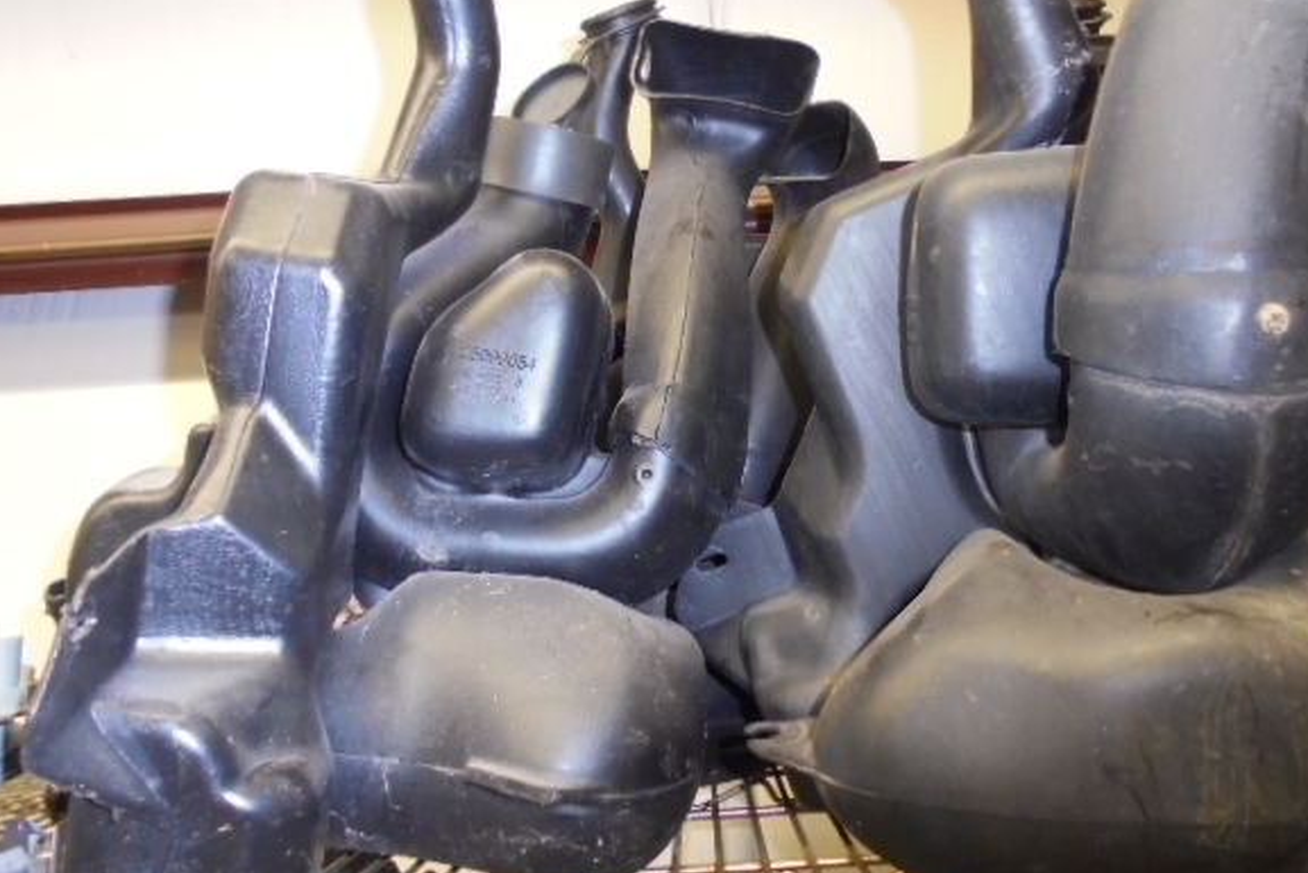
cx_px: 707
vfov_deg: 43.6
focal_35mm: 30
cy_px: 385
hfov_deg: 61.8
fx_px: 1090
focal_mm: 4.6
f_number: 3.5
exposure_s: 1/30
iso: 400
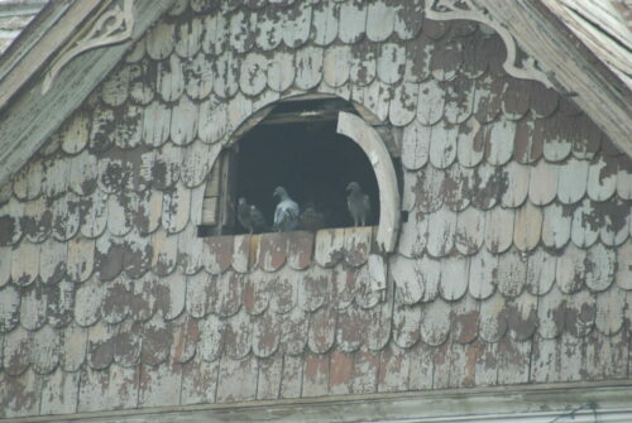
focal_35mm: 450
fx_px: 7912
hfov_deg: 4.6
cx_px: 316
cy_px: 212
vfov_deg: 3.1
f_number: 5.6
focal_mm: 300
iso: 220
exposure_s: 1/125
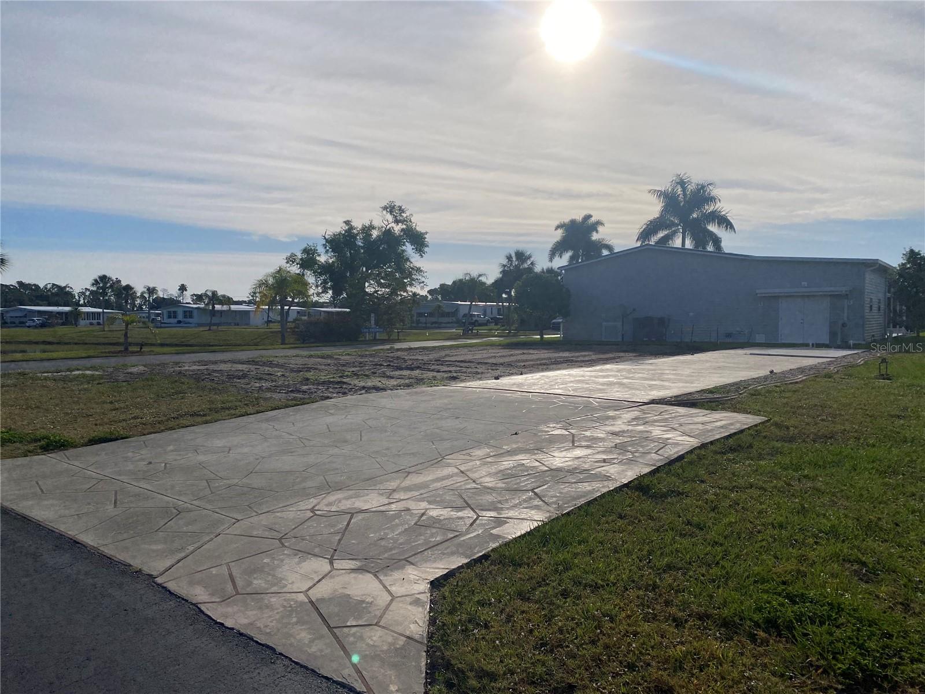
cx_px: 462
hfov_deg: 67.3
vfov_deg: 53.1
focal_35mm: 26
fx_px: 695
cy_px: 347
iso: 32
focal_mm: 4.25
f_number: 1.8
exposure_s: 1/11494
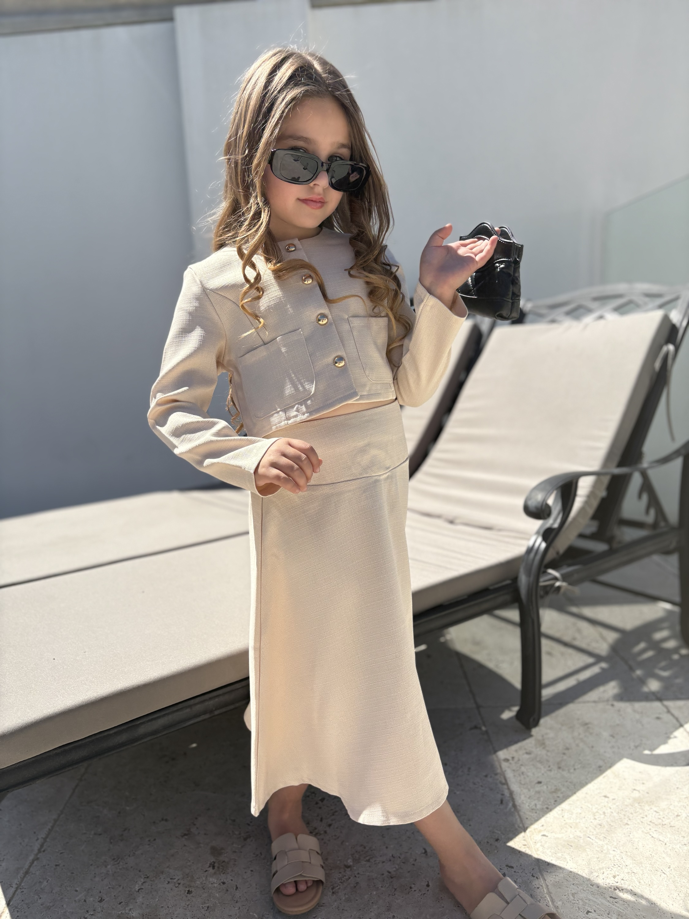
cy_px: 460
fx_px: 690
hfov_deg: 53.1
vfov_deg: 67.3
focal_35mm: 26
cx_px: 344
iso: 50
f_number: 1.6
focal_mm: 5.96
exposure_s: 1/2865
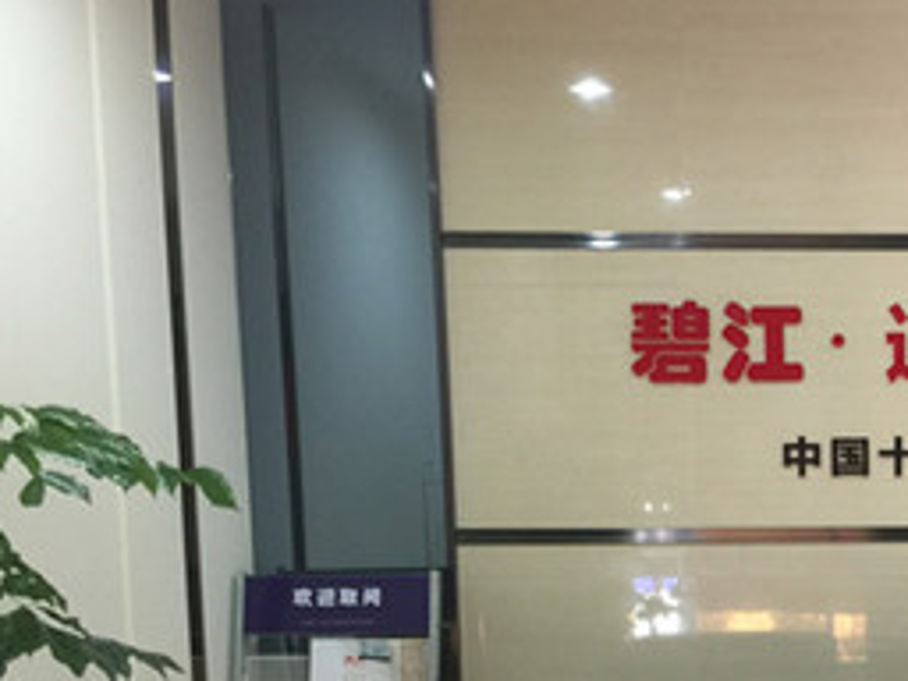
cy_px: 716
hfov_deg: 26.5
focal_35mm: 68
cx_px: 975
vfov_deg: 20.7
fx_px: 1784
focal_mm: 4.15
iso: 50
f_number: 2.2
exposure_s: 1/15
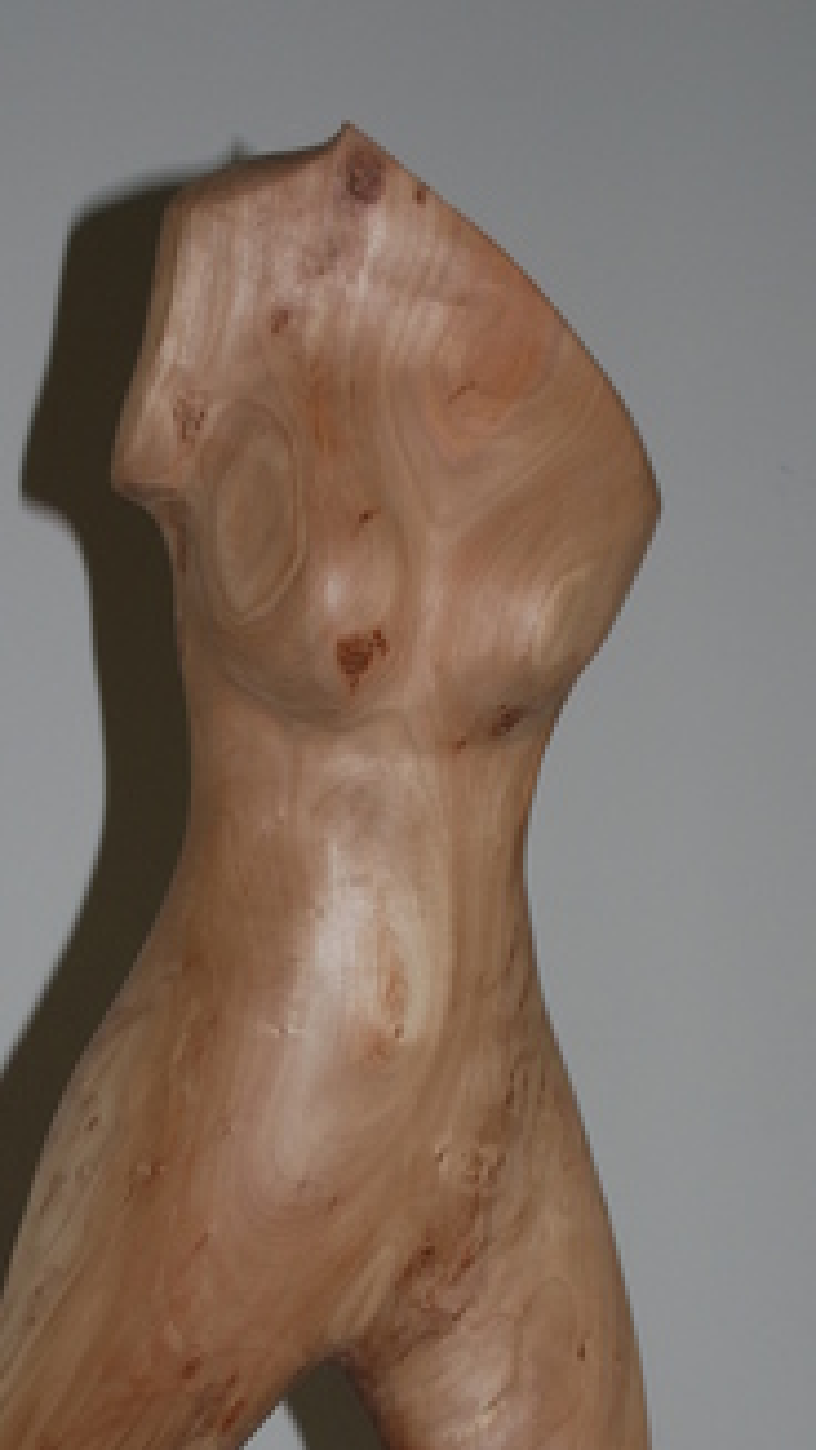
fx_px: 2846
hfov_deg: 16.3
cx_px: 284
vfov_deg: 28.3
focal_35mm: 74
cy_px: 1051
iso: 200
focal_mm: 28
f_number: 4
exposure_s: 1/60
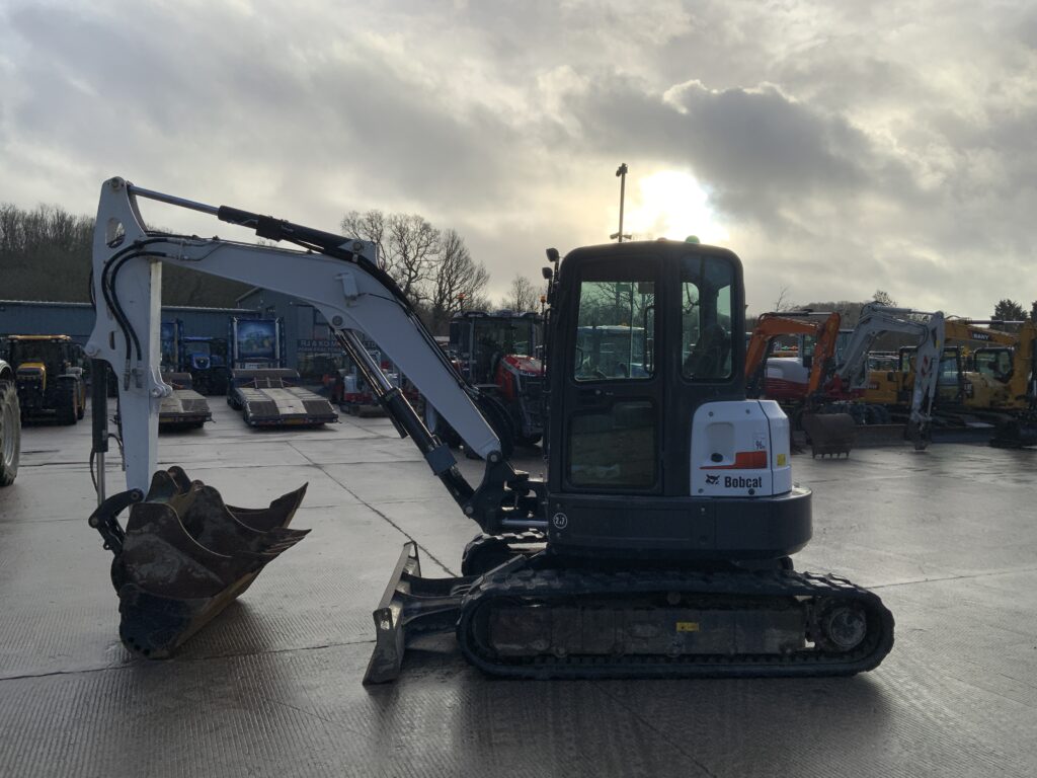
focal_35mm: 29
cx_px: 518
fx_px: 869
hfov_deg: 61.7
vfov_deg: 48.2
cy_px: 389
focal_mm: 3
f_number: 1.8
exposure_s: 1/2227
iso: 16
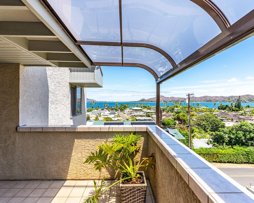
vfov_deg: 70.8
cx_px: 125
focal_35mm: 19
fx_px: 143
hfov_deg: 83.3
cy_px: 99
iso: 200
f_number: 7.1
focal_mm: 16
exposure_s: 1/320
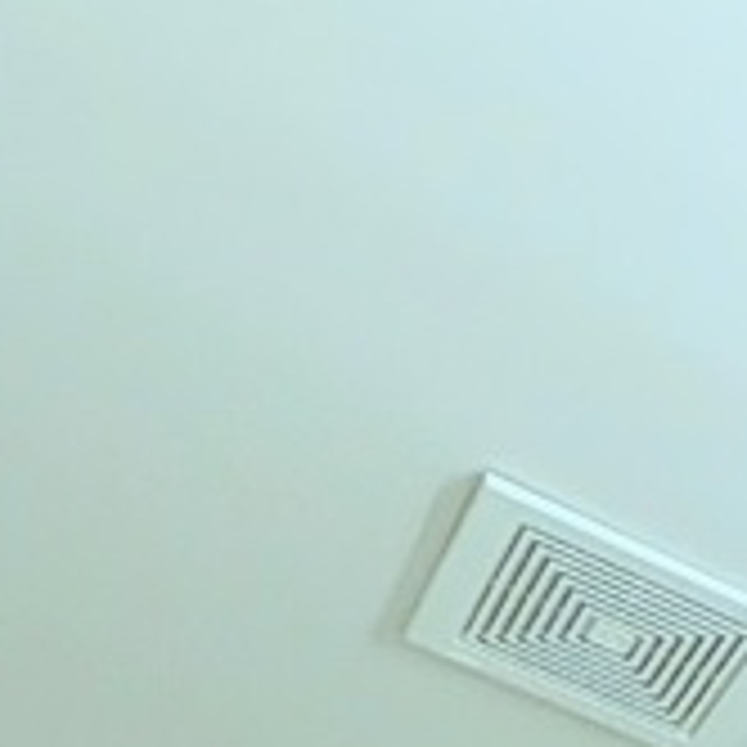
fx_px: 2246
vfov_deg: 11.2
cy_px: 2264
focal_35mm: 92
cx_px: 1863
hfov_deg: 13.3
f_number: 1.7
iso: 48
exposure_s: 1/164
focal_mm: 2.02
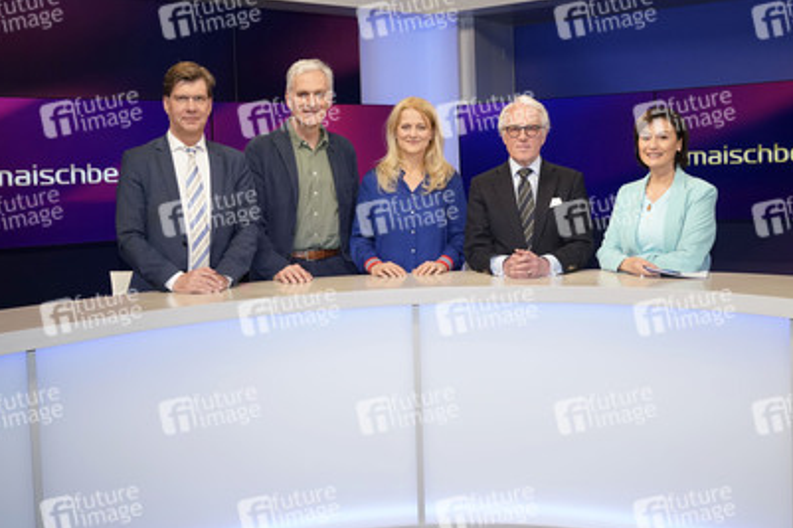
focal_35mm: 36
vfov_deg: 36.8
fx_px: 793
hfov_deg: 53.1
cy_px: 263
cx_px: 434
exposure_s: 1/160
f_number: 5
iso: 2000
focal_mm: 32
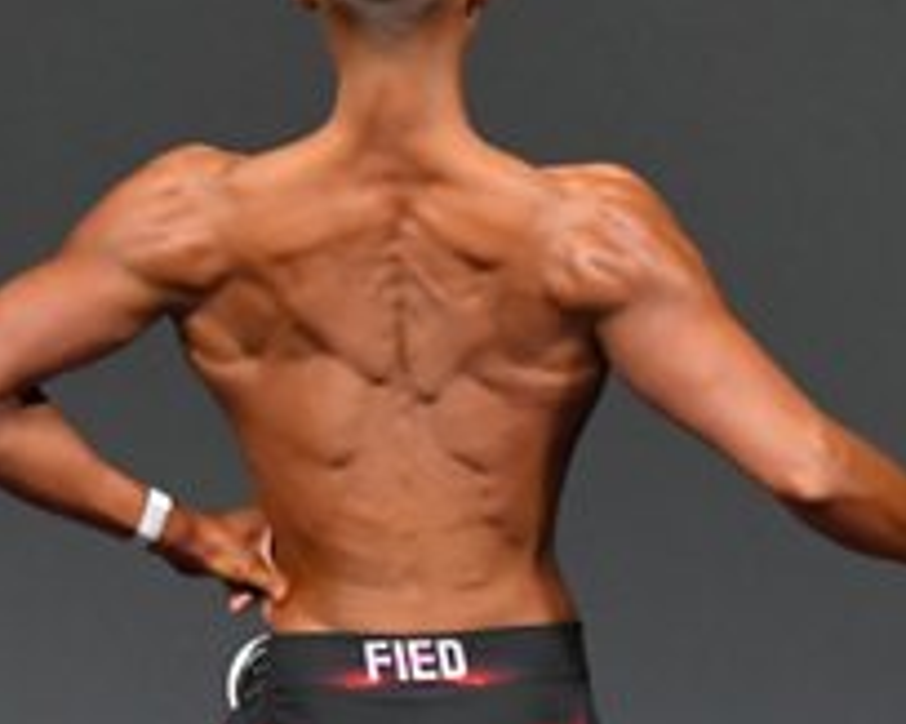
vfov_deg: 1.4
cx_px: 433
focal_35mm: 1123
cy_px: 773
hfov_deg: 1.7
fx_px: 30098
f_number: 5.6
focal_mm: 210
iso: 4000
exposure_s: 1/400
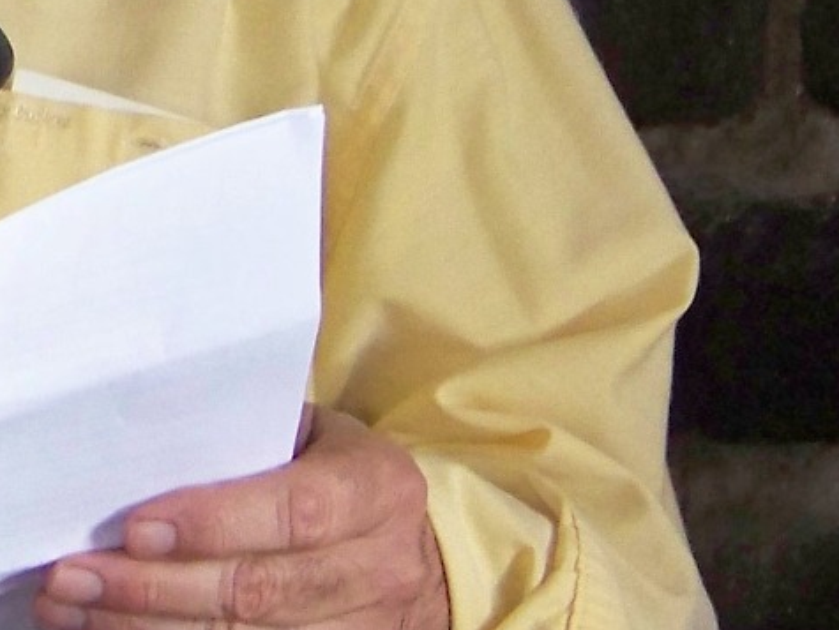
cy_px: 4
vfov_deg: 5.1
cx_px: -331
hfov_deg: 6.7
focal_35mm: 294
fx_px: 7131
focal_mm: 11.7
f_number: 3.2
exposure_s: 1/30
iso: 200
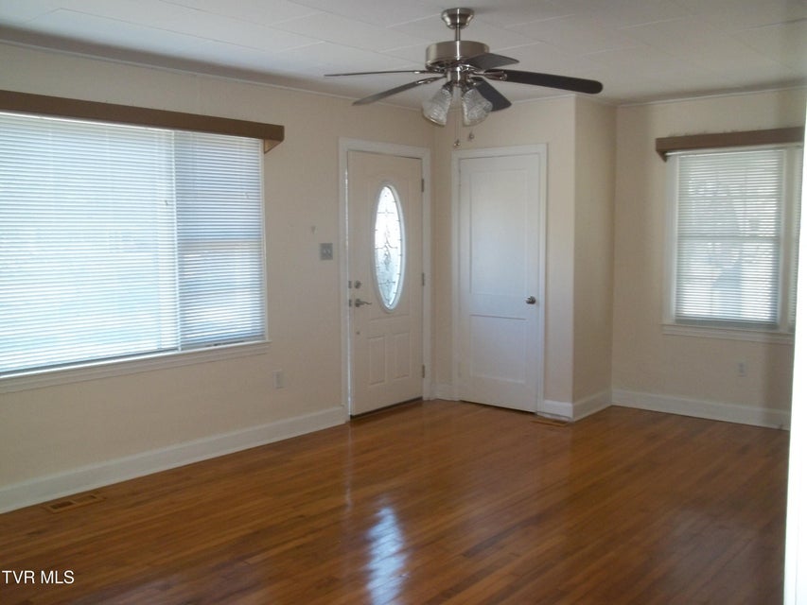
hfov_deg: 55.3
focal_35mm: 33
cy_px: 302
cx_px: 404
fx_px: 769
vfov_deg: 43.0
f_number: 3.3
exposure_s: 1/40
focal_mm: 5.9
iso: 160
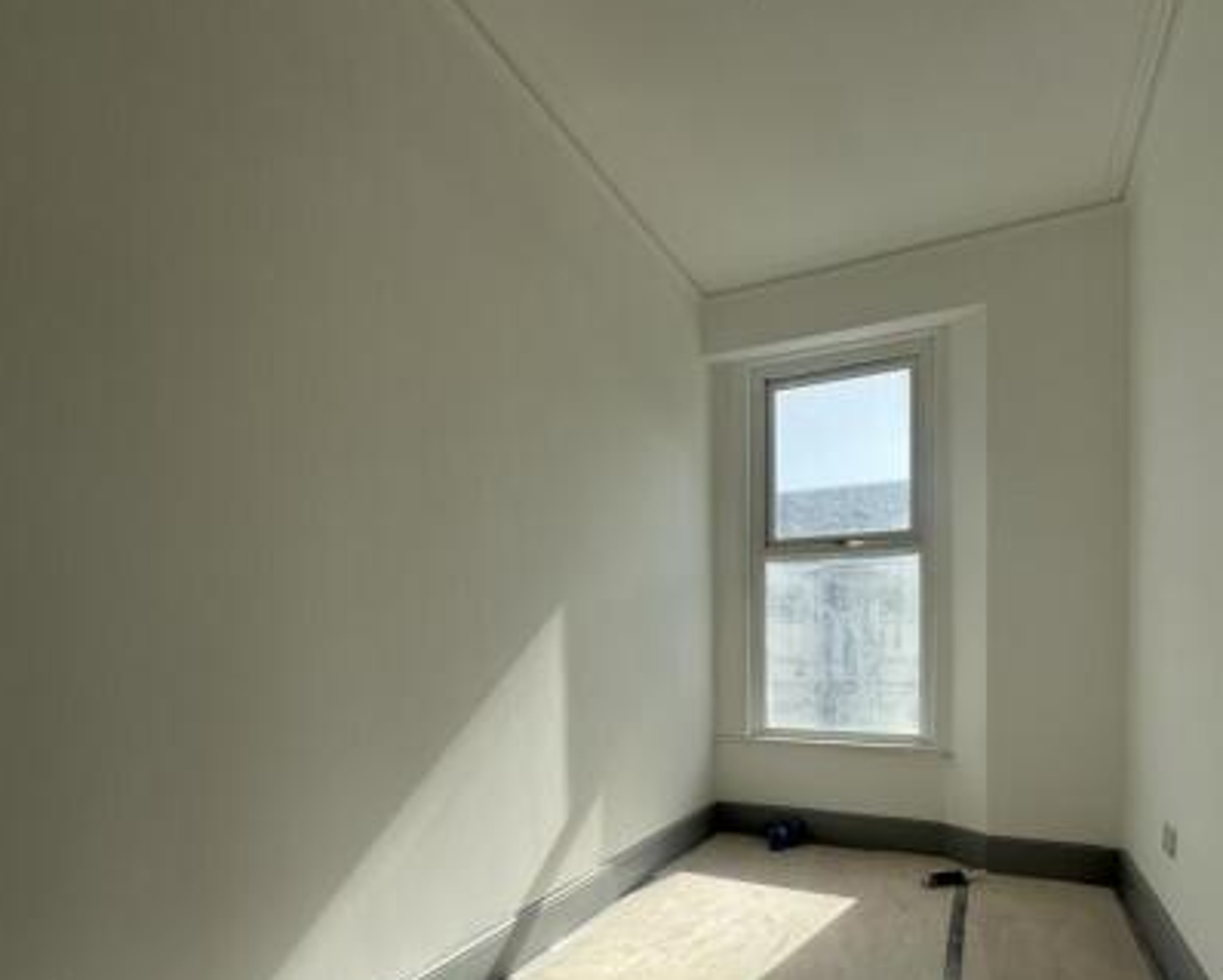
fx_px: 724
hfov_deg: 80.3
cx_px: 604
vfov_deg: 66.3
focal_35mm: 20
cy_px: 656
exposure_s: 1/1277
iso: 50
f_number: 2.2
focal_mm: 2.22
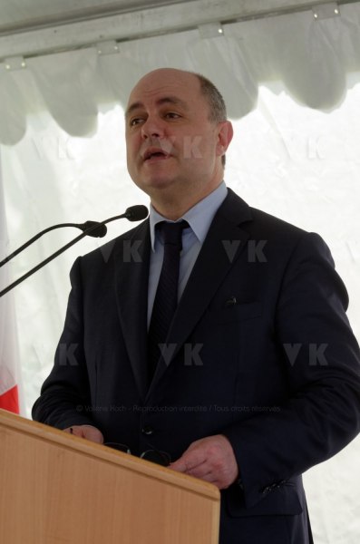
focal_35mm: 147
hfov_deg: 9.3
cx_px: 180
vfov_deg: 14.0
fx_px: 2216
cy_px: 272
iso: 800
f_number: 5.6
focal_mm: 98
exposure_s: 1/160
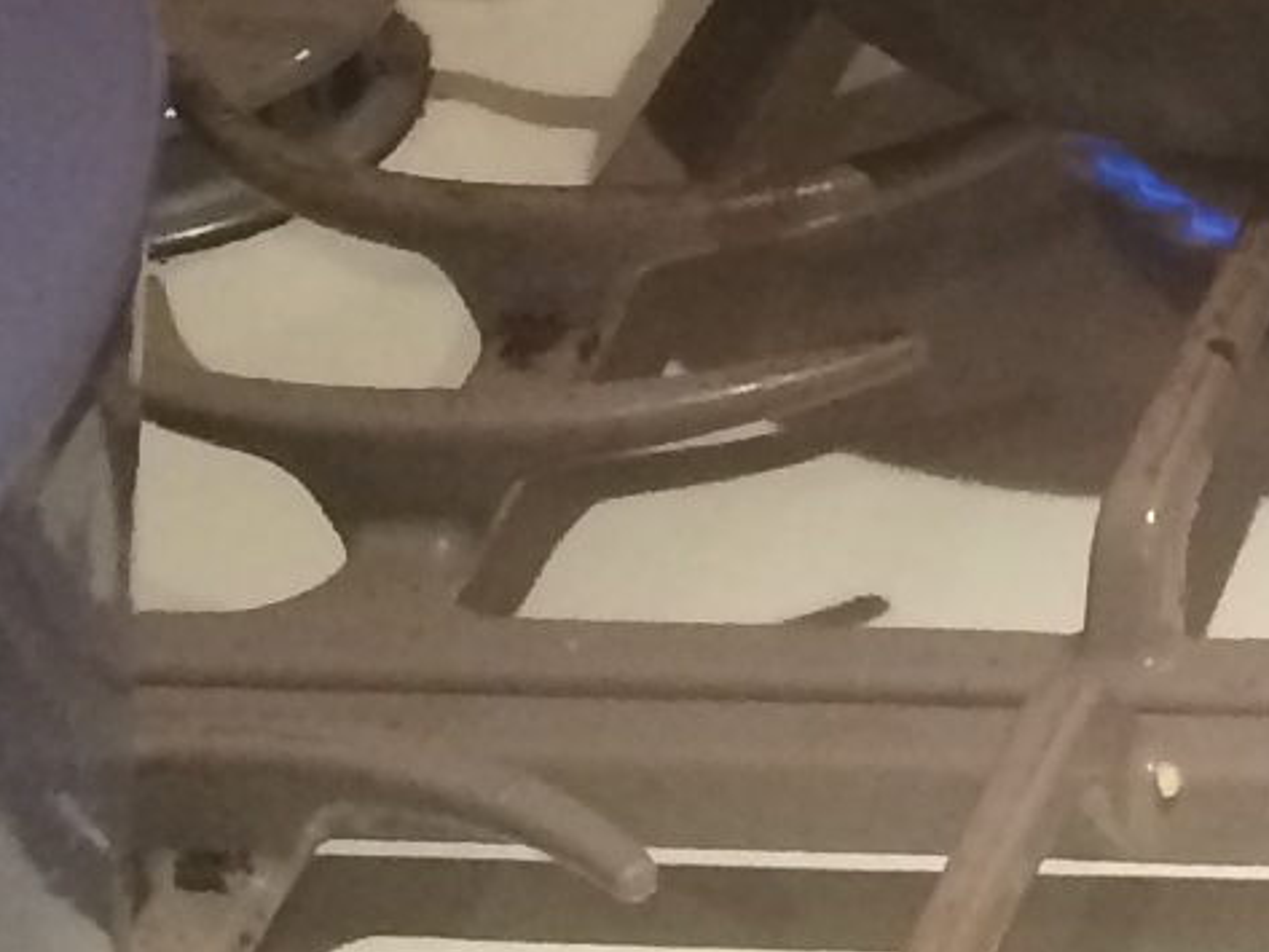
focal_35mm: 207
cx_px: 2822
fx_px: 7590
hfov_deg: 8.8
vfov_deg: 6.8
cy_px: -1338
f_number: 2.2
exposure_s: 1/30
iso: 200
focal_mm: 4.12
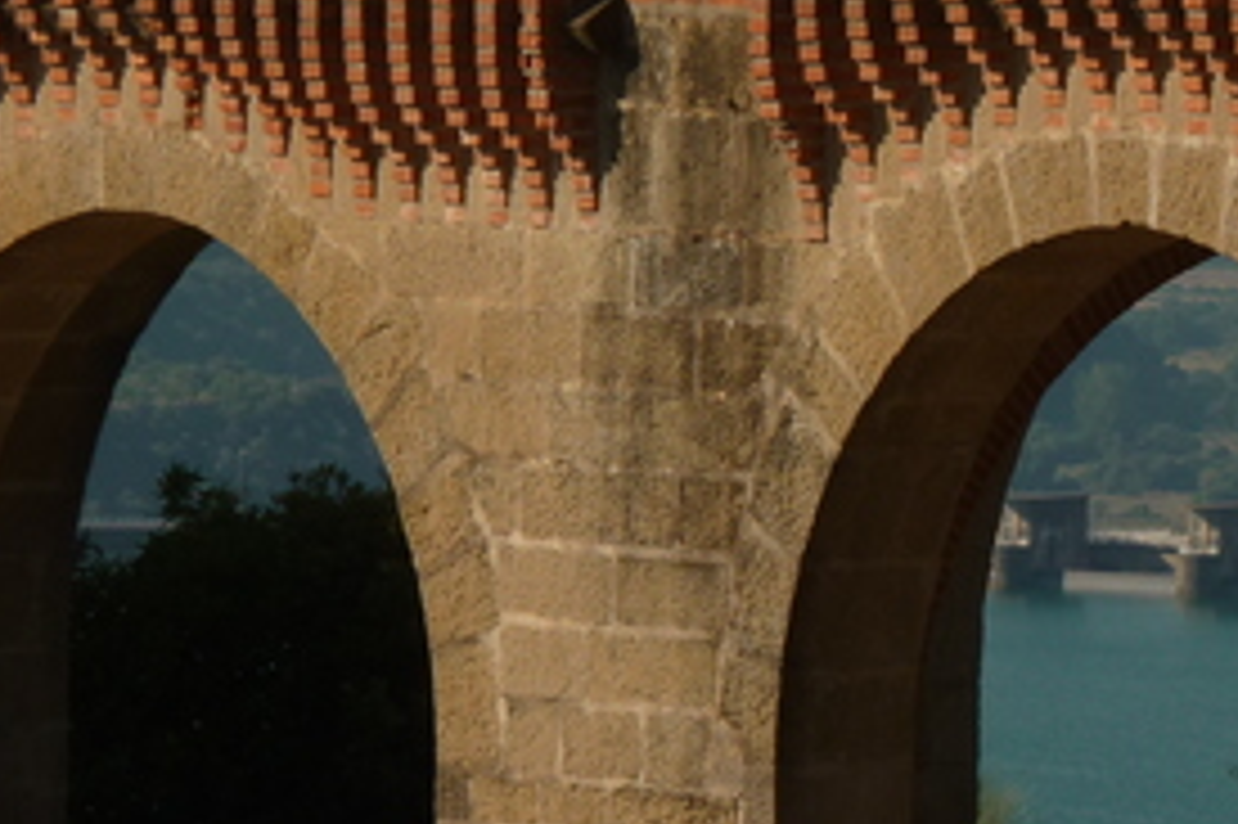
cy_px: 558
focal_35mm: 607
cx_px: 1103
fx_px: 20861
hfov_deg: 3.4
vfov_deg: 2.3
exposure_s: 1/500
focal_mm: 44.7
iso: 80
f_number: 6.3
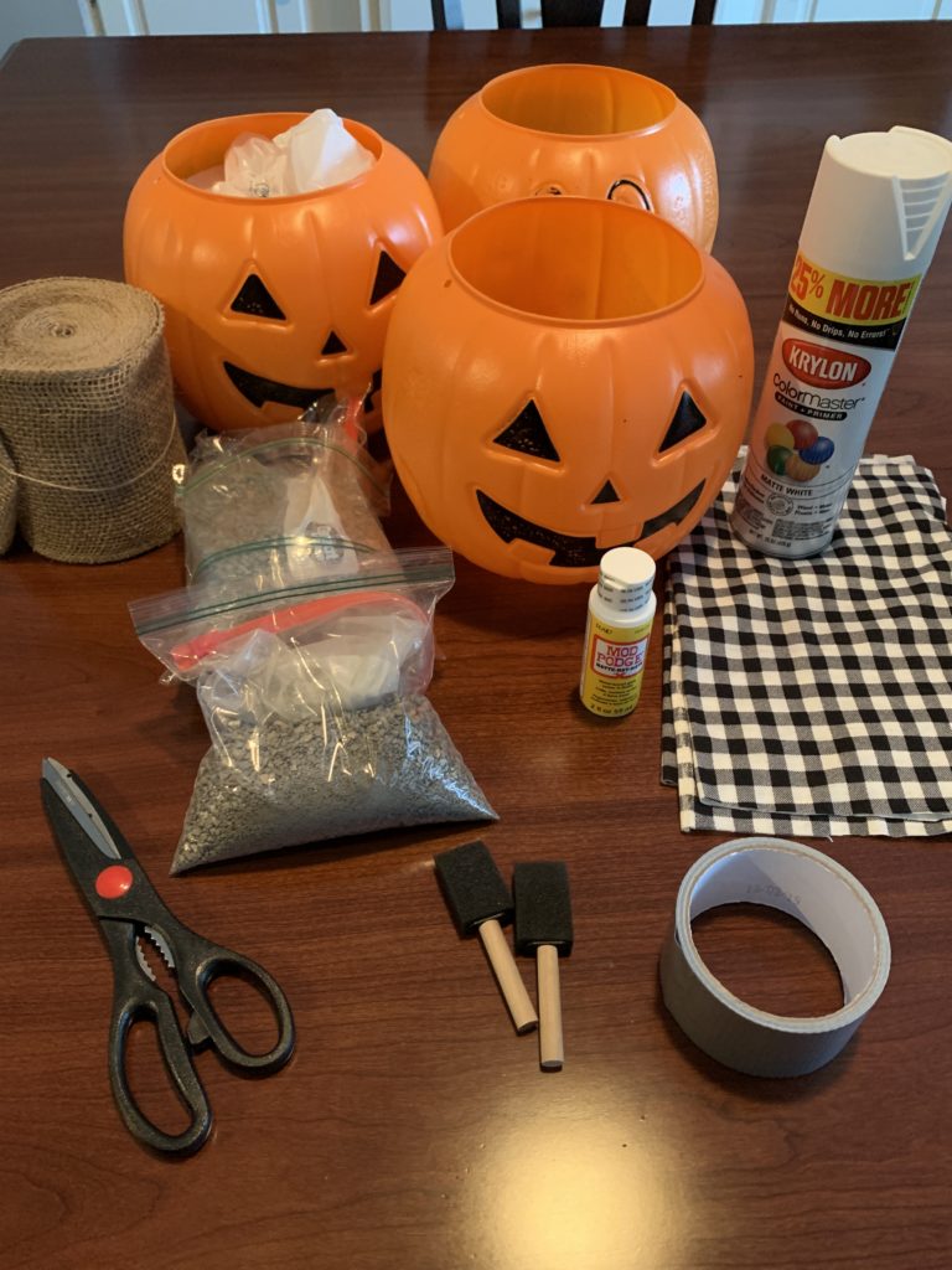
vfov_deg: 67.3
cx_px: 476
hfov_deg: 53.1
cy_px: 635
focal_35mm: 26
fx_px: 953
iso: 640
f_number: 1.8
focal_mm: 4.25
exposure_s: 1/30
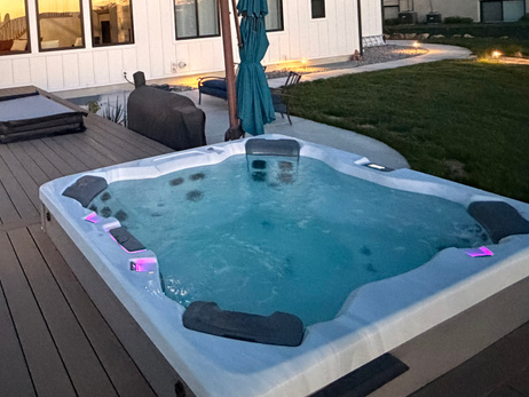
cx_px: 129
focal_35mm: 31
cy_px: 38
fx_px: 474
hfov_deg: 55.4
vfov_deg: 41.7
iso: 1000
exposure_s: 1/40
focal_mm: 2.22
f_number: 2.2
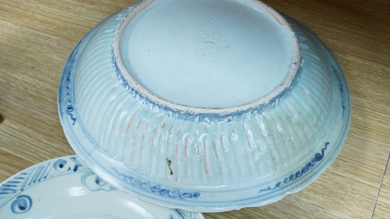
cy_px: 109
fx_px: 496
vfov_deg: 24.9
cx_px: 197
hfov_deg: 42.9
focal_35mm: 48
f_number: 11
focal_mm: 30
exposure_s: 1/100
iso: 2500
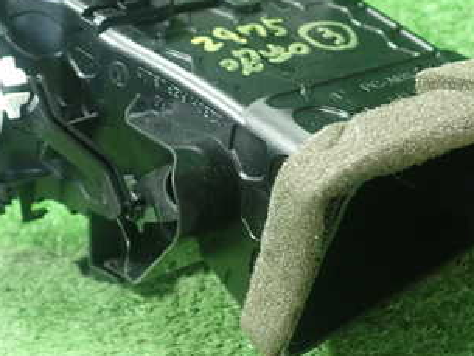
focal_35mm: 59
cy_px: 143
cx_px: 210
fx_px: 808
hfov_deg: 32.7
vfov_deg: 24.8
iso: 800
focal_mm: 5.5
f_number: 2.3
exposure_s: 1/80
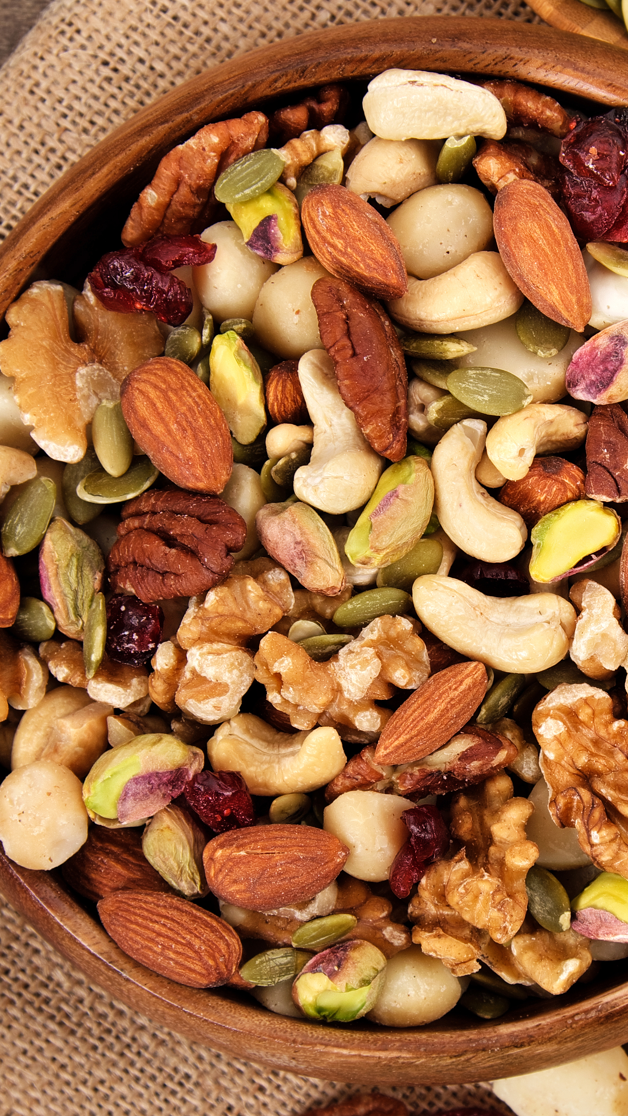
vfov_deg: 13.9
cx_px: 530
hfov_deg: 7.8
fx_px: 4589
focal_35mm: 155
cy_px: 595
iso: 100
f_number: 10
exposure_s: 1/125
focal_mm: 55
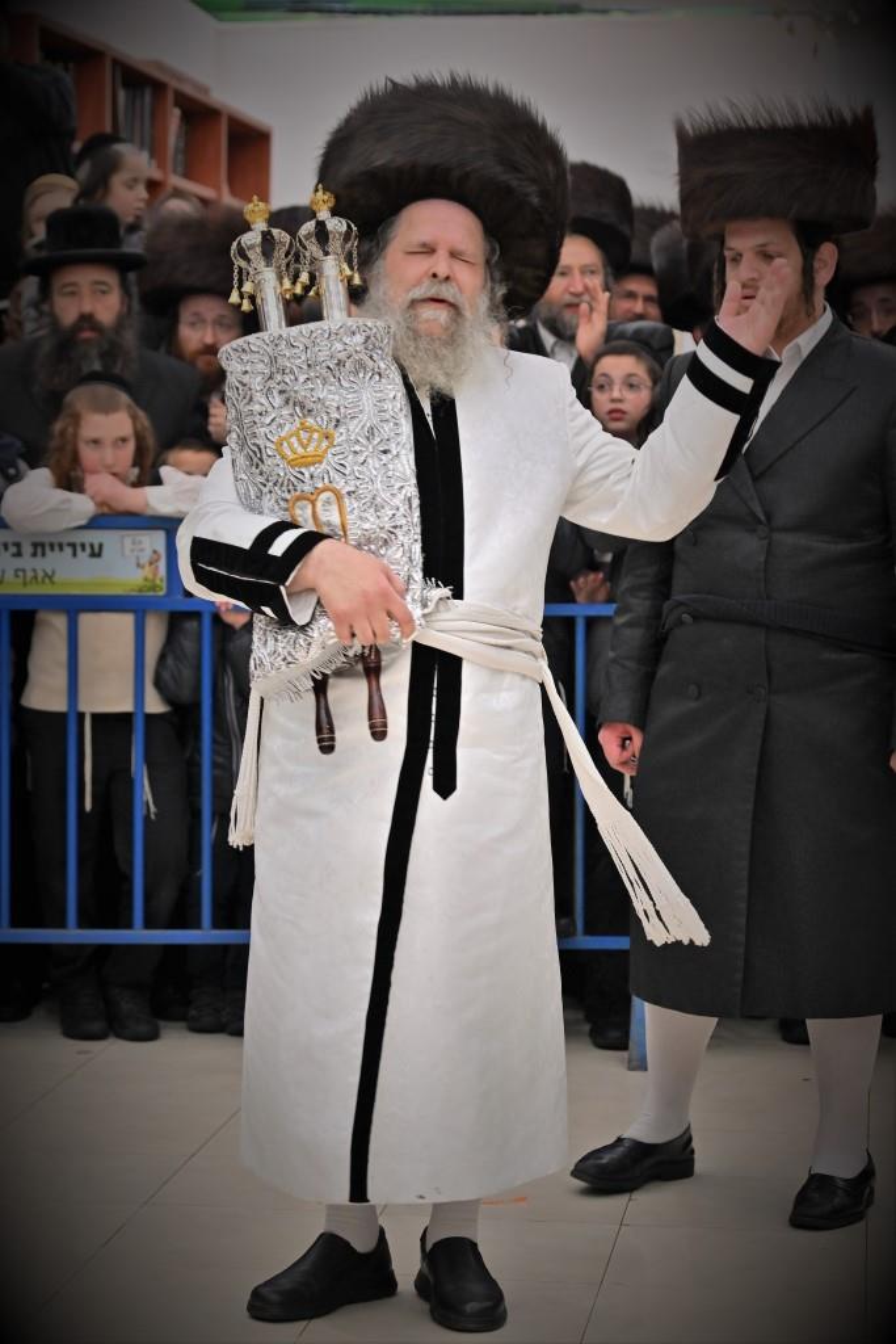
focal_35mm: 75
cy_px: 672
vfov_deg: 27.0
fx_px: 2799
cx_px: 448
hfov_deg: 18.2
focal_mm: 75
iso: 640
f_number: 4
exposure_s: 1/200
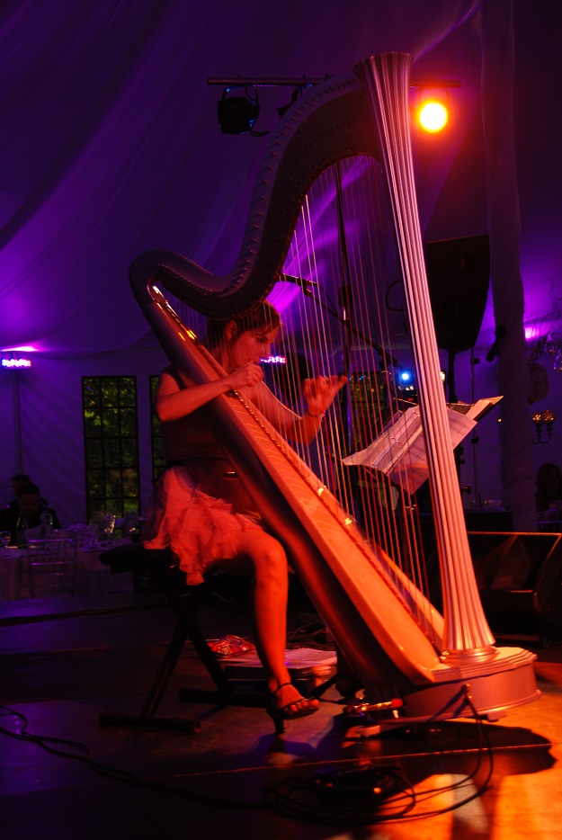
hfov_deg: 23.8
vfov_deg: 35.0
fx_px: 1331
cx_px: 281
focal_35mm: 57
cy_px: 420
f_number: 4.5
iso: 200
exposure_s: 1/30
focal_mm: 38
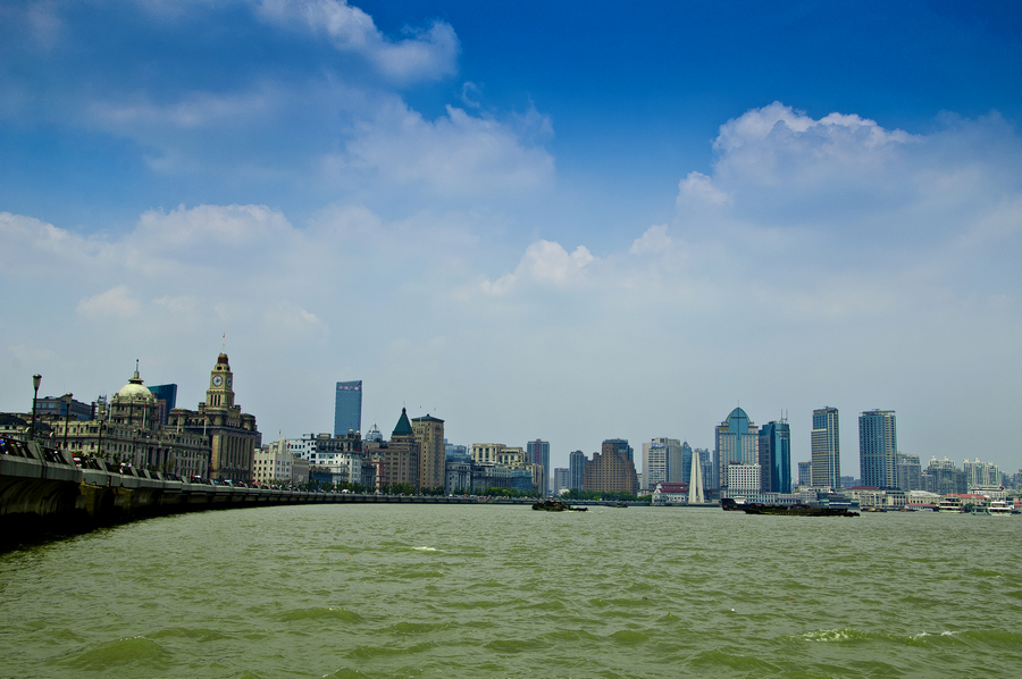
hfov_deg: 53.2
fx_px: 1021
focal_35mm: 36
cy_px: 340
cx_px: 511
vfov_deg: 36.8
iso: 100
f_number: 13
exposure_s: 1/250
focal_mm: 24
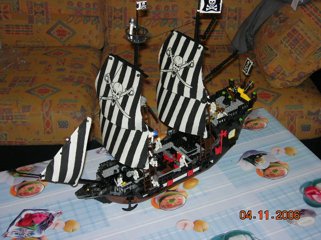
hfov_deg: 37.5
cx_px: 160
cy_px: 120
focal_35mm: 51
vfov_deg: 28.6
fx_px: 473
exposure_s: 1/60.1
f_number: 3.2
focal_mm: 10.6
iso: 64
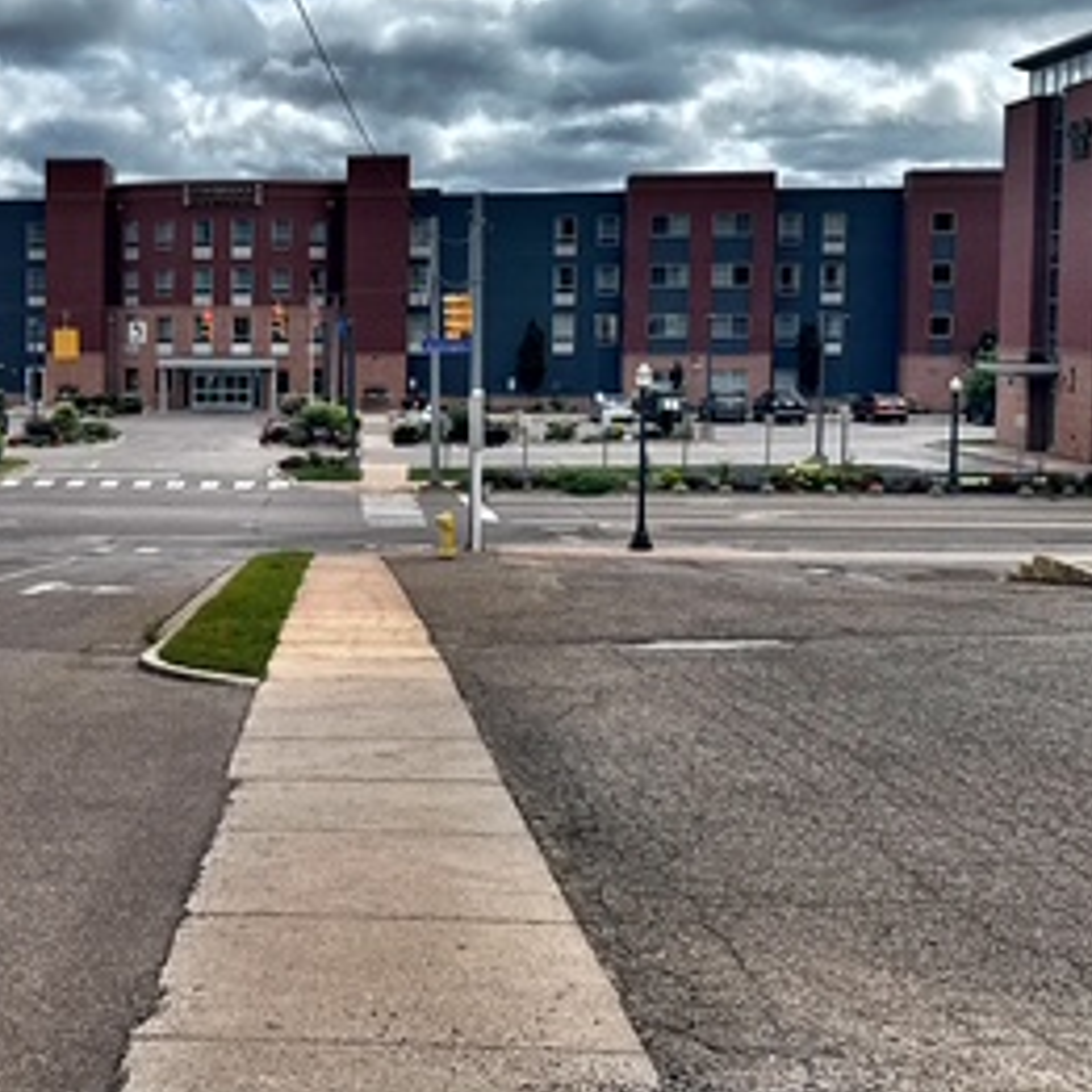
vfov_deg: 32.6
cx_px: 79
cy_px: 414
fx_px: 1856
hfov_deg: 31.1
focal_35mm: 52
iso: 80
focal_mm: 6.76
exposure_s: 1/10417
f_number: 1.78
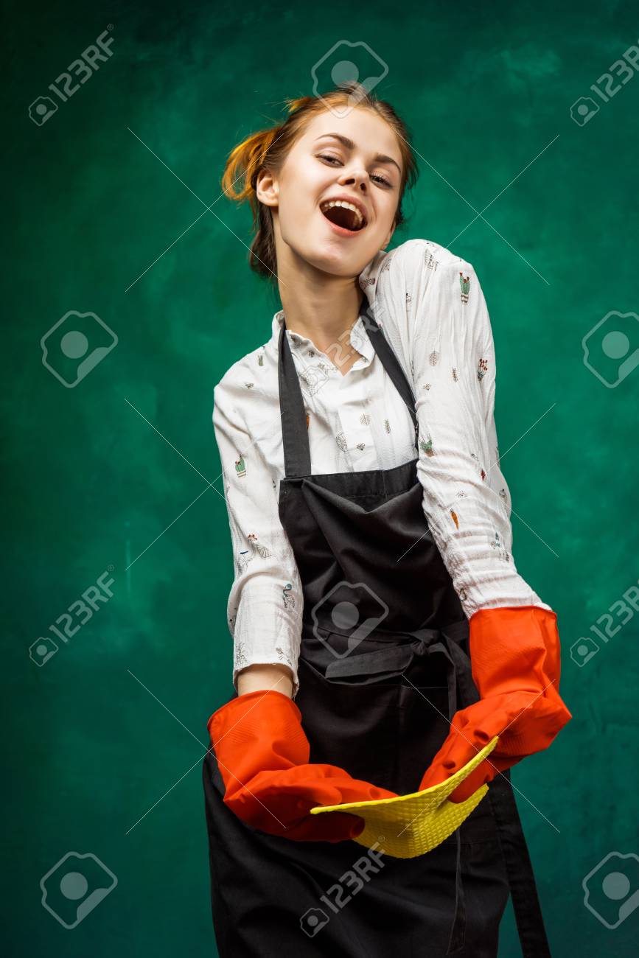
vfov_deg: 36.2
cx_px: 320
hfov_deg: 24.6
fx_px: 1464
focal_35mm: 55
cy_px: 479
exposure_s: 1/160
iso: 100
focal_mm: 55
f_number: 5
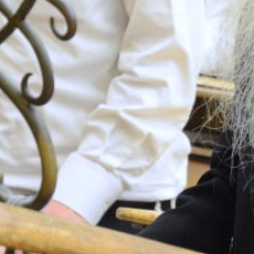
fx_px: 2632
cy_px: -45
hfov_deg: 5.5
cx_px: 253
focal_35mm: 317
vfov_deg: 5.5
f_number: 5.3
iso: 1000
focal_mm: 56
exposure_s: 1/60
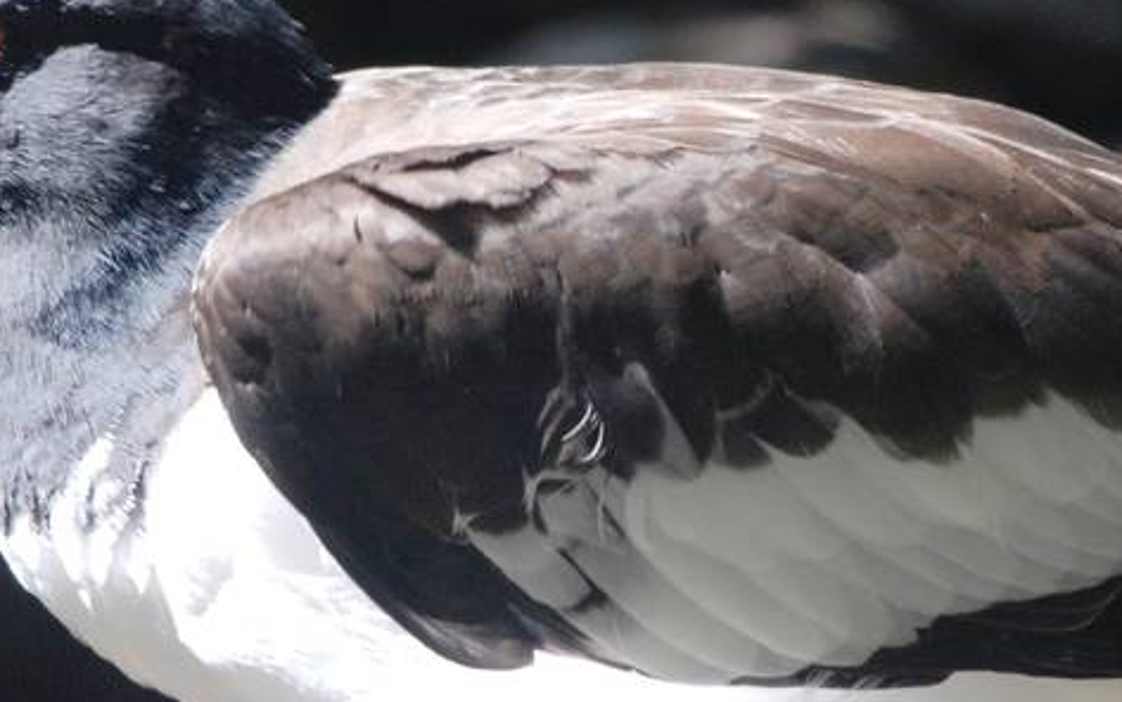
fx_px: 34841
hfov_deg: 1.8
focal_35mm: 1139
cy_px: 592
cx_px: 503
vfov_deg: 1.2
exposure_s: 1/160
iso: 400
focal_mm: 220
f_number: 8
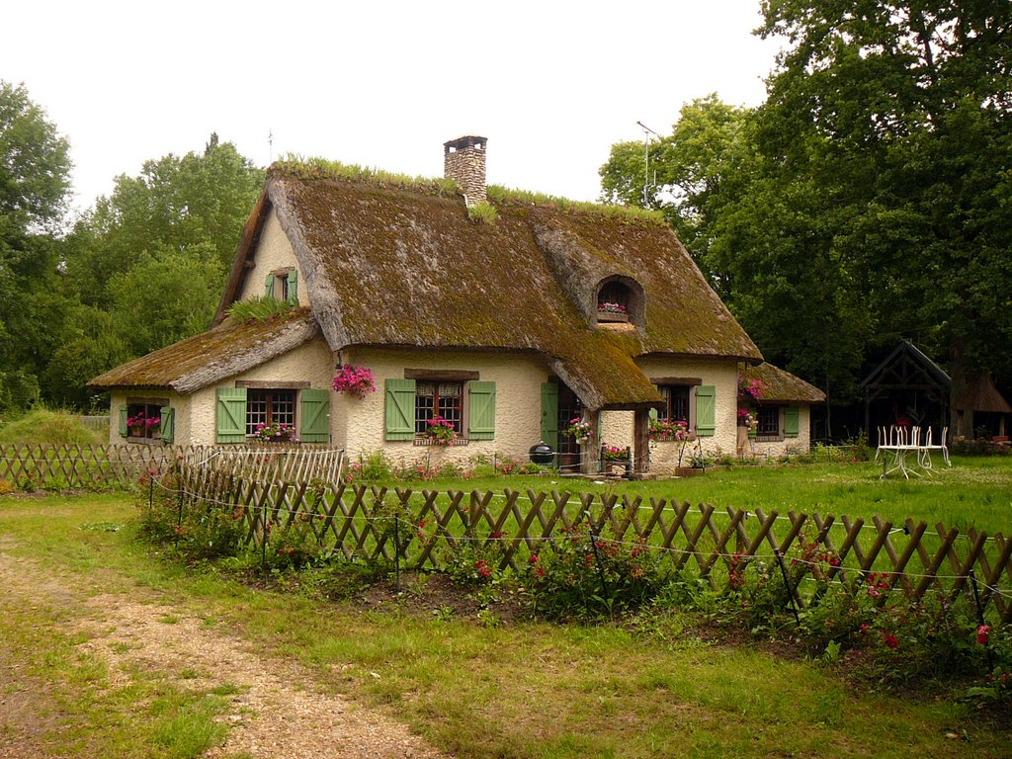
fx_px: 1140
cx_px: 506
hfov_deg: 47.9
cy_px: 380
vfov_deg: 36.8
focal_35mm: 39
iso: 80
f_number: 3
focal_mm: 5.8
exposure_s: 1/400
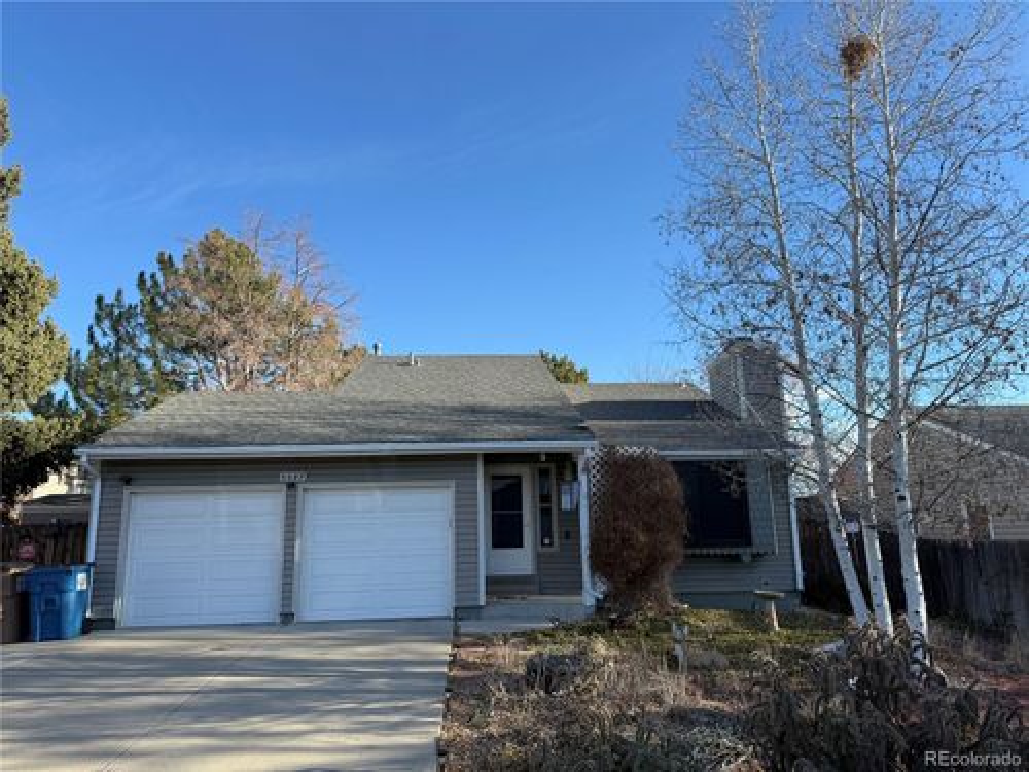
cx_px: 514
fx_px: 713
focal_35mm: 24
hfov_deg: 71.6
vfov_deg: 56.8
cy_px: 386
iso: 80
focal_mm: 6.76
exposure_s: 1/1770
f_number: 1.78
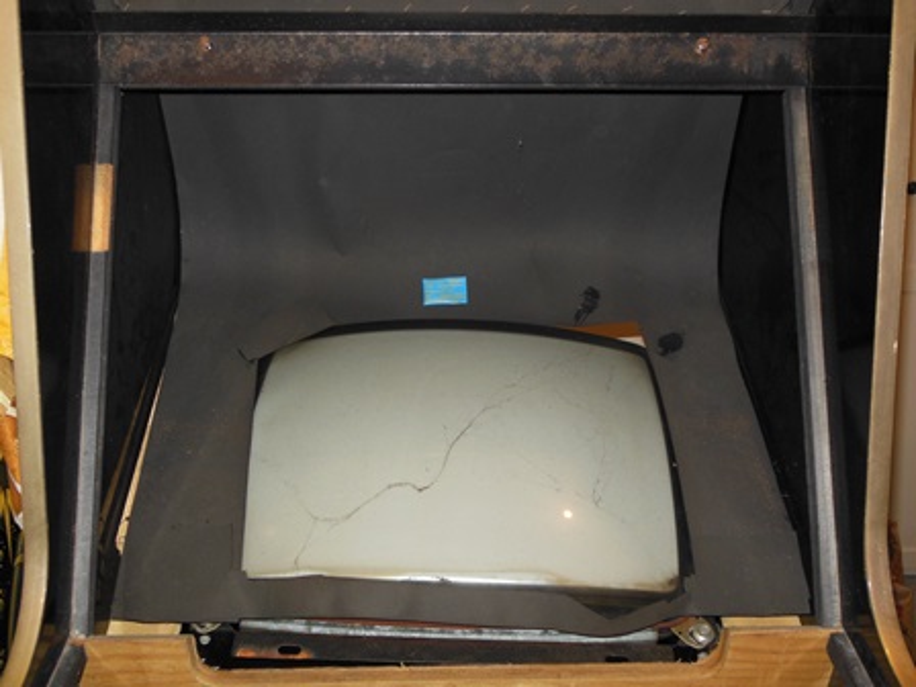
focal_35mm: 33
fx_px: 873
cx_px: 458
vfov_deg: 42.9
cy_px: 344
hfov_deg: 55.4
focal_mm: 6
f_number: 3.5
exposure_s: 1/30
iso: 200
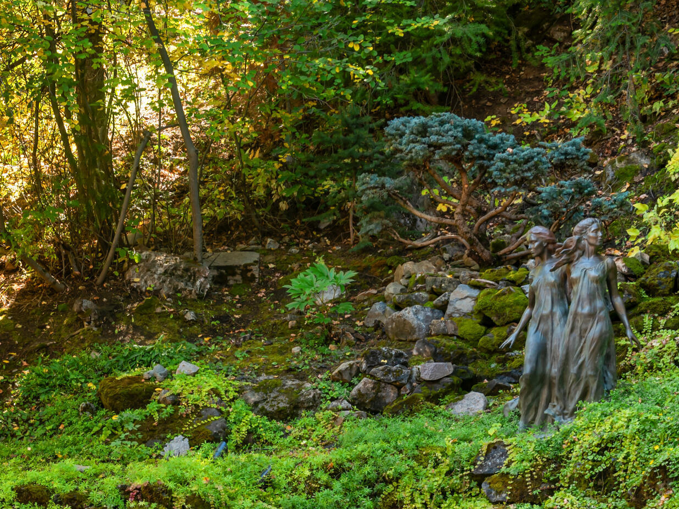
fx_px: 1922
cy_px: 477
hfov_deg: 19.9
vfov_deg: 14.9
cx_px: 187
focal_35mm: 98
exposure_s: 1/6
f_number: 7.1
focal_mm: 42
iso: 200
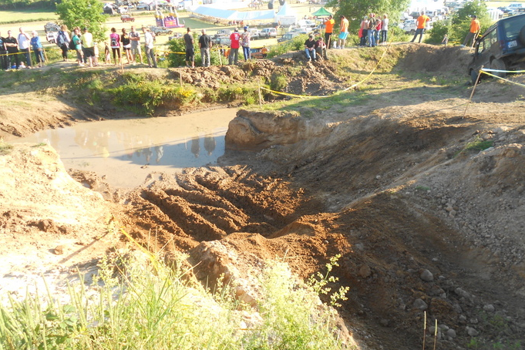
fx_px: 452
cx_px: 266
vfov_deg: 42.3
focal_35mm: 31
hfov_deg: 60.3
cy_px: 168
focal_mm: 5.1
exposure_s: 1/160
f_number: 3.4
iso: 80
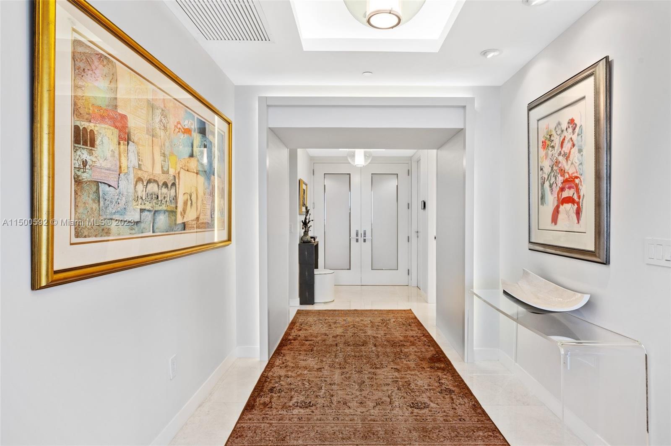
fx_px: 354
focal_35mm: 19
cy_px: 223
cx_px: 336
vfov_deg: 64.4
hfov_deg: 87.0
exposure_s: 1/6
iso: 200
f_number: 8
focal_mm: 19
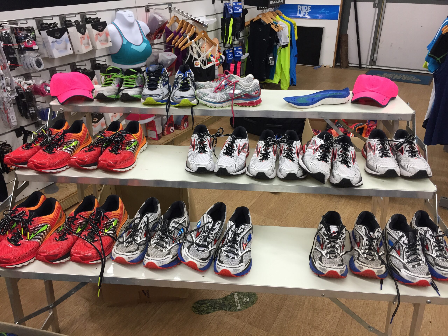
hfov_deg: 61.7
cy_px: 168
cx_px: 224
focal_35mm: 29
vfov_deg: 48.2
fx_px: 375
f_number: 2.2
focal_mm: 4.15
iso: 32
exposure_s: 1/30
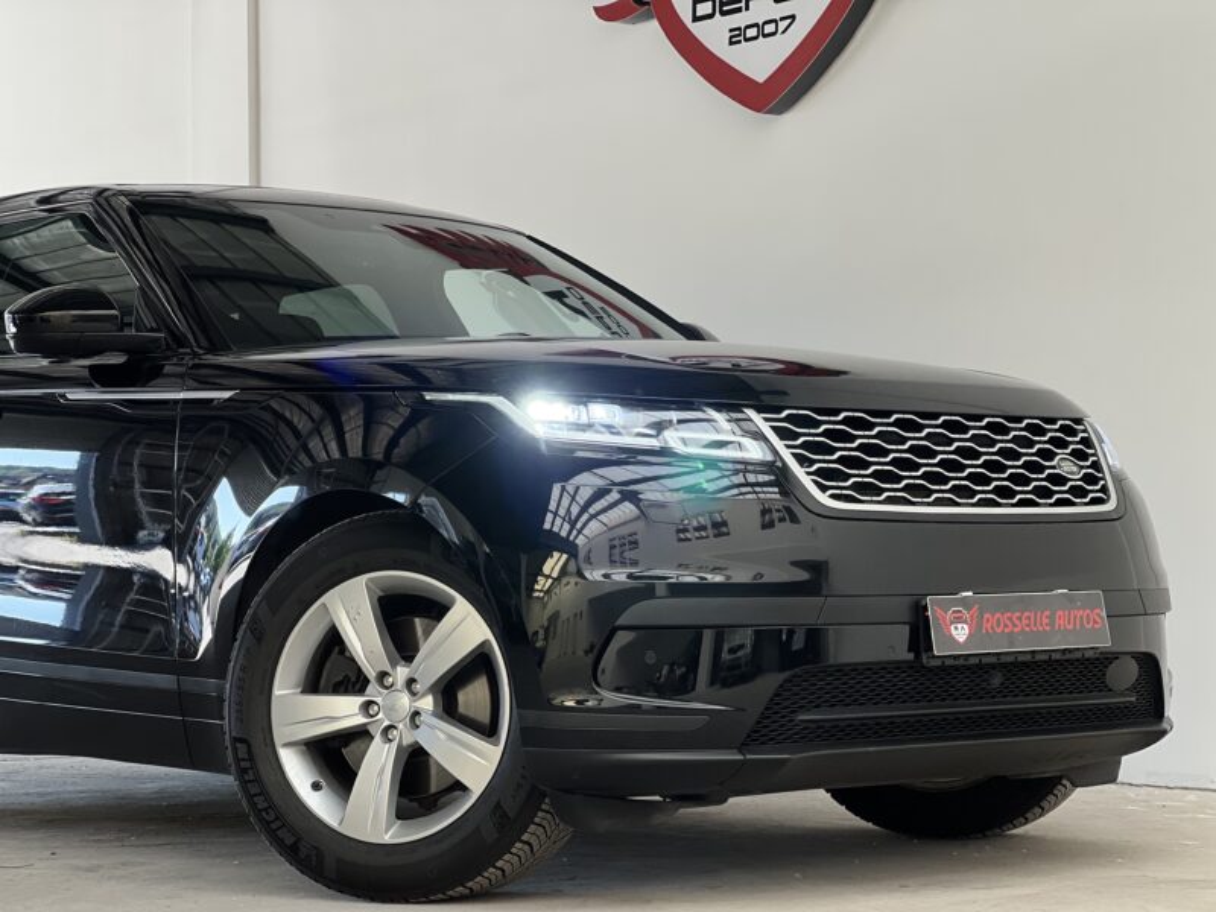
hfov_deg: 25.3
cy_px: 456
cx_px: 608
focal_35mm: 77
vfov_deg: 19.1
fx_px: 2705
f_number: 2.8
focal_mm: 9
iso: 64
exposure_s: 1/101
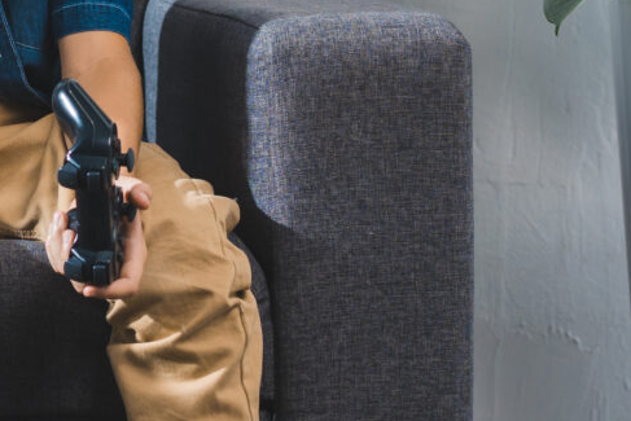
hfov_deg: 7.3
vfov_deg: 5.0
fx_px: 4839
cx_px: -438
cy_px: -38
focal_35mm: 276
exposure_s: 1/200
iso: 100
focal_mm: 70
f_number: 4.5
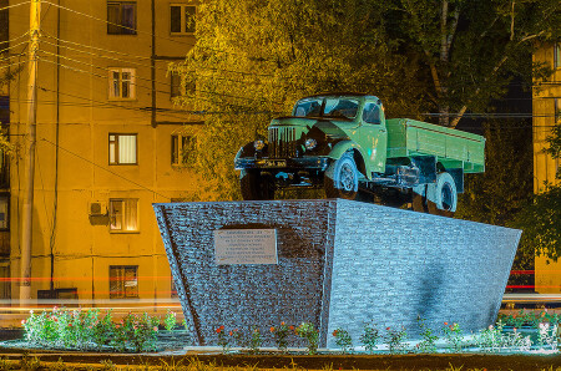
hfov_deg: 27.0
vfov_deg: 18.1
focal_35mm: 75
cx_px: 280
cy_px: 186
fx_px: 1166
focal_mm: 50
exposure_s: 5
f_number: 8
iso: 100
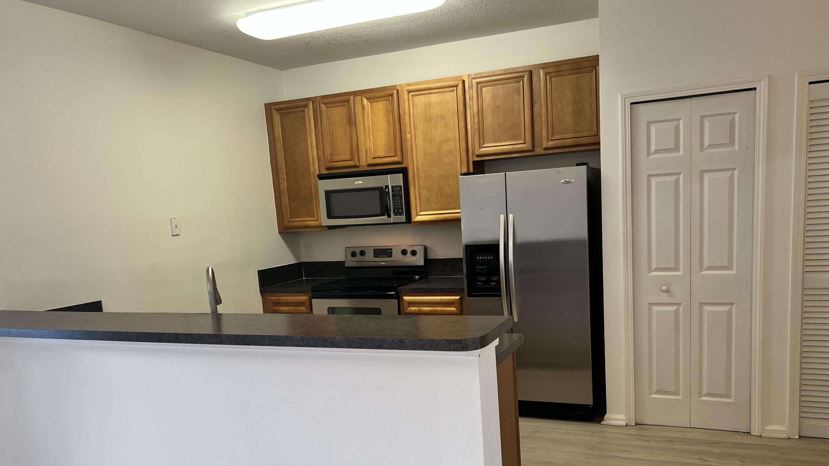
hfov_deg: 66.1
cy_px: 297
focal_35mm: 29
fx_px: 637
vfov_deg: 39.8
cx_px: 423
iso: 80
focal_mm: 5.7
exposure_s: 1/60
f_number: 1.5
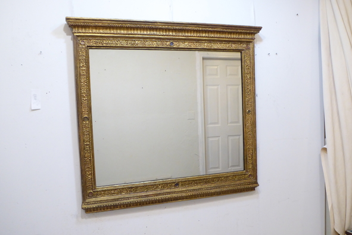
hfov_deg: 50.7
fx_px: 372
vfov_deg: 35.0
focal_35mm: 38
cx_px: 176
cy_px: 126
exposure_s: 1/20
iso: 400
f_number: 3.7
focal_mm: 6.3
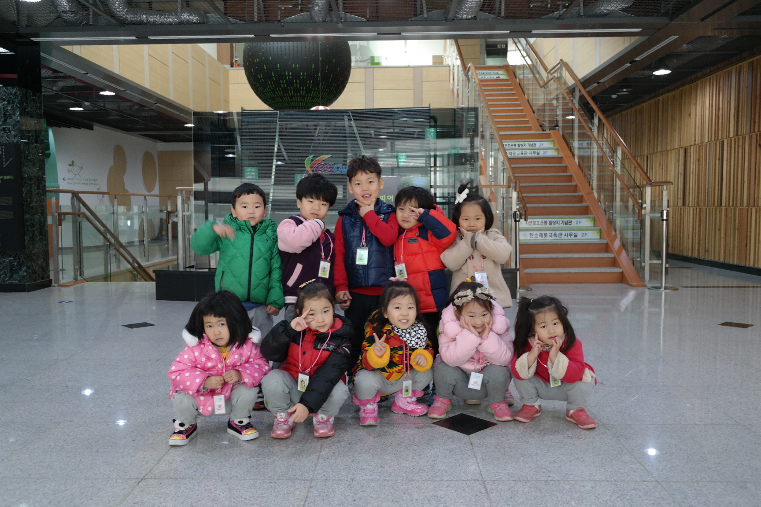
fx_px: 634
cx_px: 380
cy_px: 254
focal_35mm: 30
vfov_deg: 43.6
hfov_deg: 61.9
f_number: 3.5
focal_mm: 20
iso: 400
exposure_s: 1/40
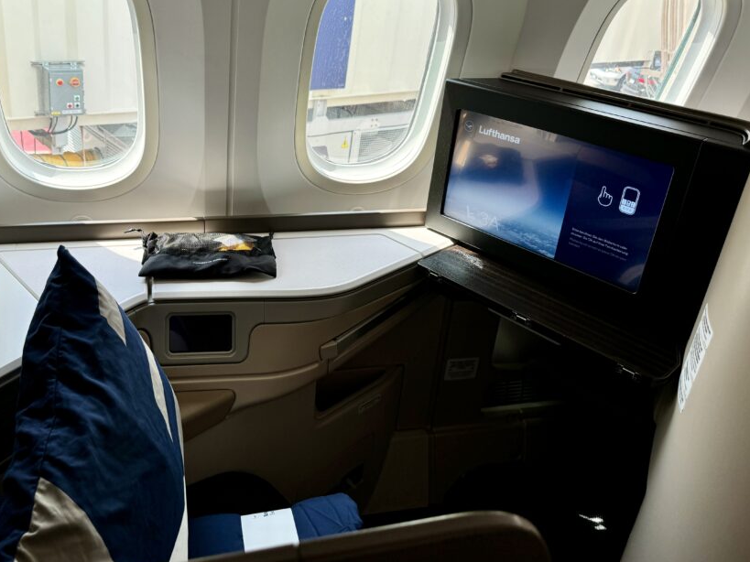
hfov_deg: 59.4
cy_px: 232
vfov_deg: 46.6
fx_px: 650
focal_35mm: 30
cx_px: 298
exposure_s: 1/394
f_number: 1.78
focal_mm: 6.76
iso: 80
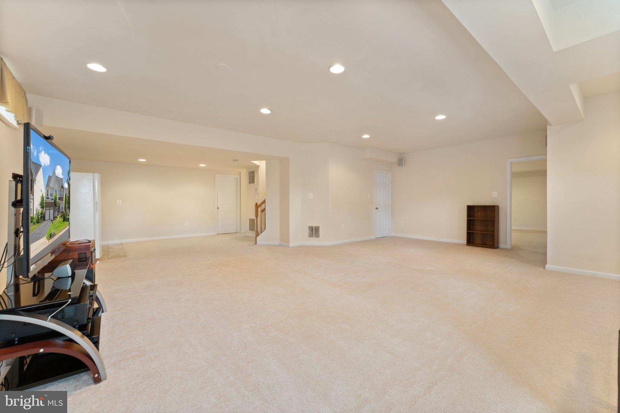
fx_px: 241
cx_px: 310
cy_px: 206
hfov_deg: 104.3
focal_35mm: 14
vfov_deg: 81.2
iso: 500
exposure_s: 1/2
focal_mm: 14
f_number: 8
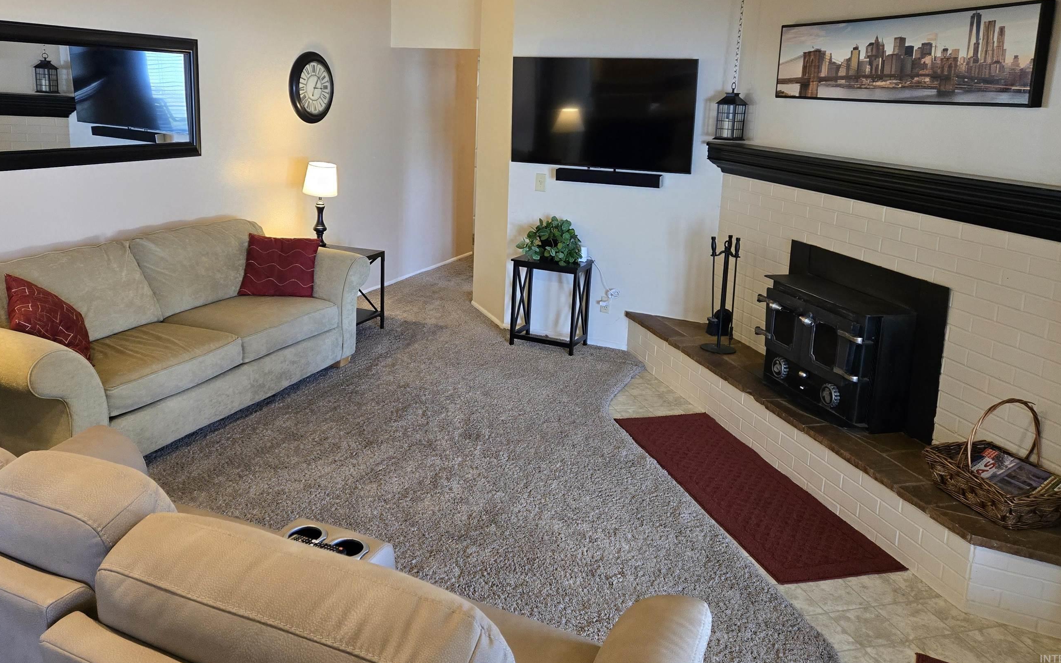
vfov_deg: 42.6
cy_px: 228
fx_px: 839
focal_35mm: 29
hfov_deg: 64.6
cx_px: 504
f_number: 1.8
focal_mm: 5.4
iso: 640
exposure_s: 1/120
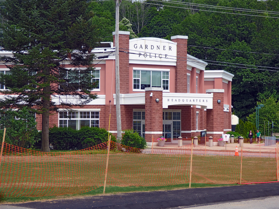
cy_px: 104
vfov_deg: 15.6
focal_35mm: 95
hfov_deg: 20.7
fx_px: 766
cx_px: 140
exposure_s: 1/500
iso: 100
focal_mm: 17.01
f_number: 4.8
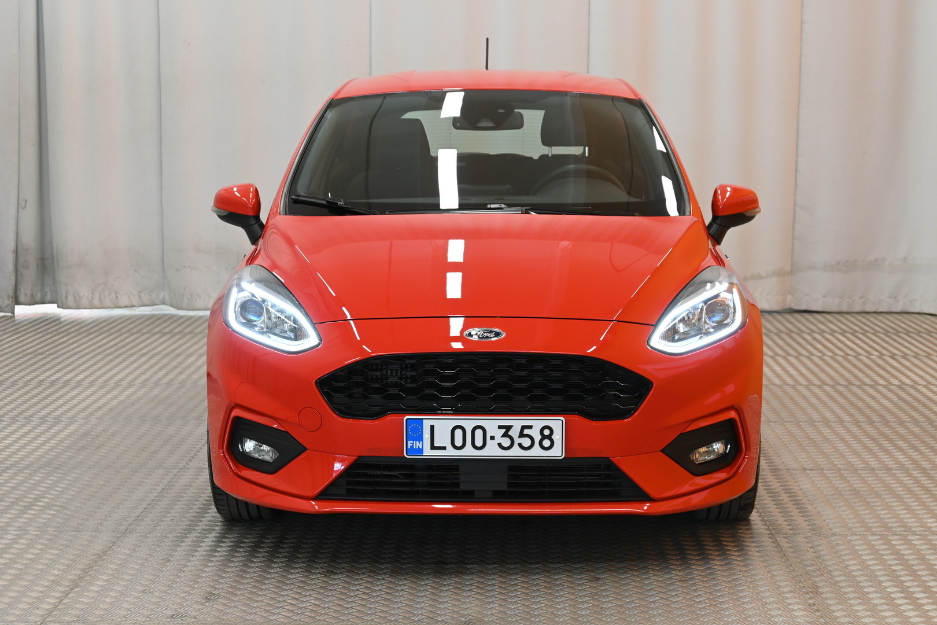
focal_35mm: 68
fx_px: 1757
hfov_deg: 29.9
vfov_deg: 20.2
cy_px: 312
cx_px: 468
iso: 900
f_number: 6
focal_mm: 45
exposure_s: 1/80
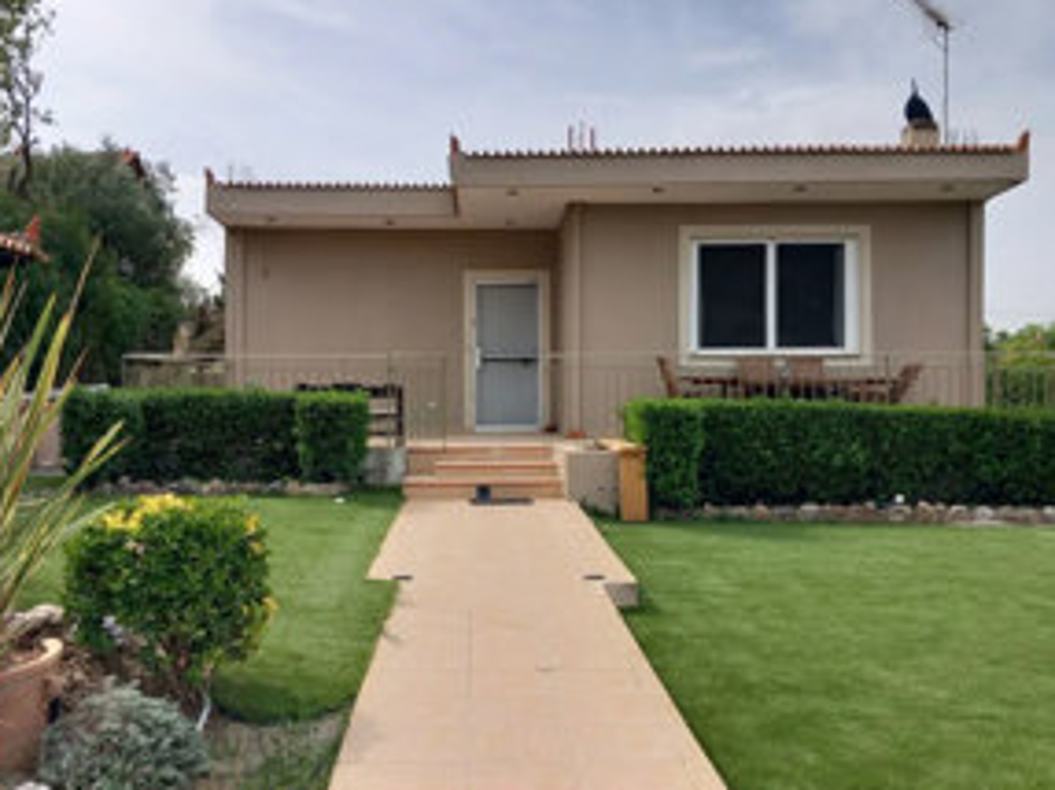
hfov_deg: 53.9
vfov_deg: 41.7
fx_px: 1035
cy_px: 399
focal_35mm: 34
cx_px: 491
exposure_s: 1/427
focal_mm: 4
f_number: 1.8
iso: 20
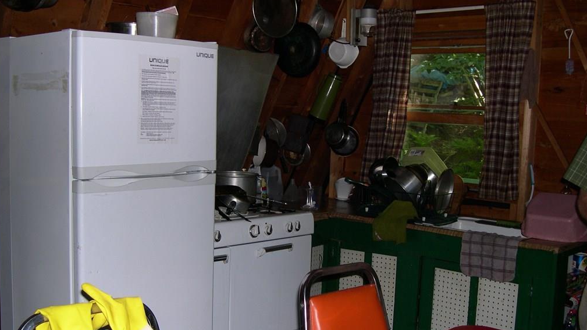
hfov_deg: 48.3
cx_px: 291
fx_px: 654
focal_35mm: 42
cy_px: 205
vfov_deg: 28.3
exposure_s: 1/60
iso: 100
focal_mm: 8
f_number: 2.8
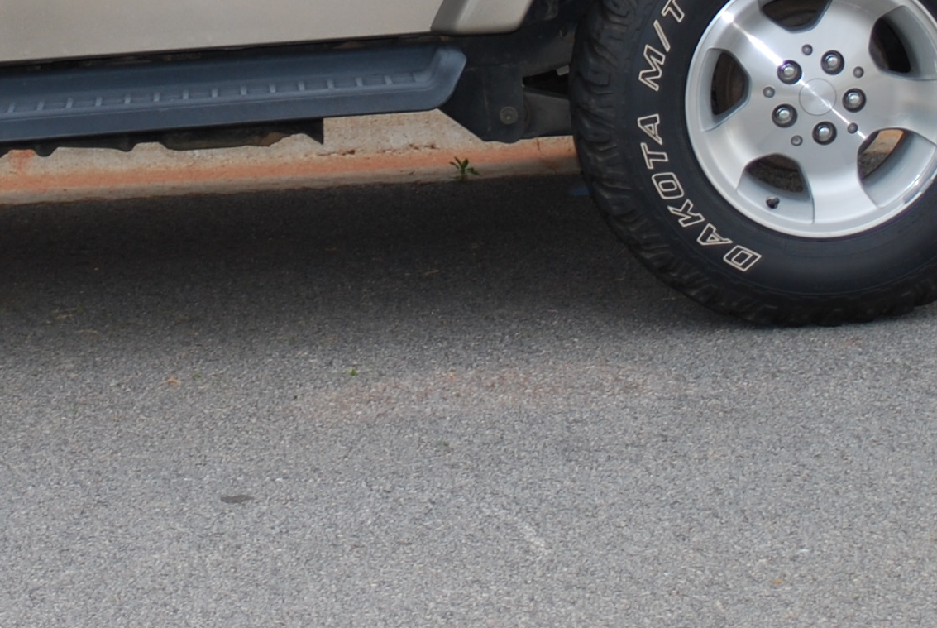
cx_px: 307
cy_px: -193
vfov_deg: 10.9
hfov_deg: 16.6
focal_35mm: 123
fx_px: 3206
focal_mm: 24
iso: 100
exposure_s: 1/60
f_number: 4.2
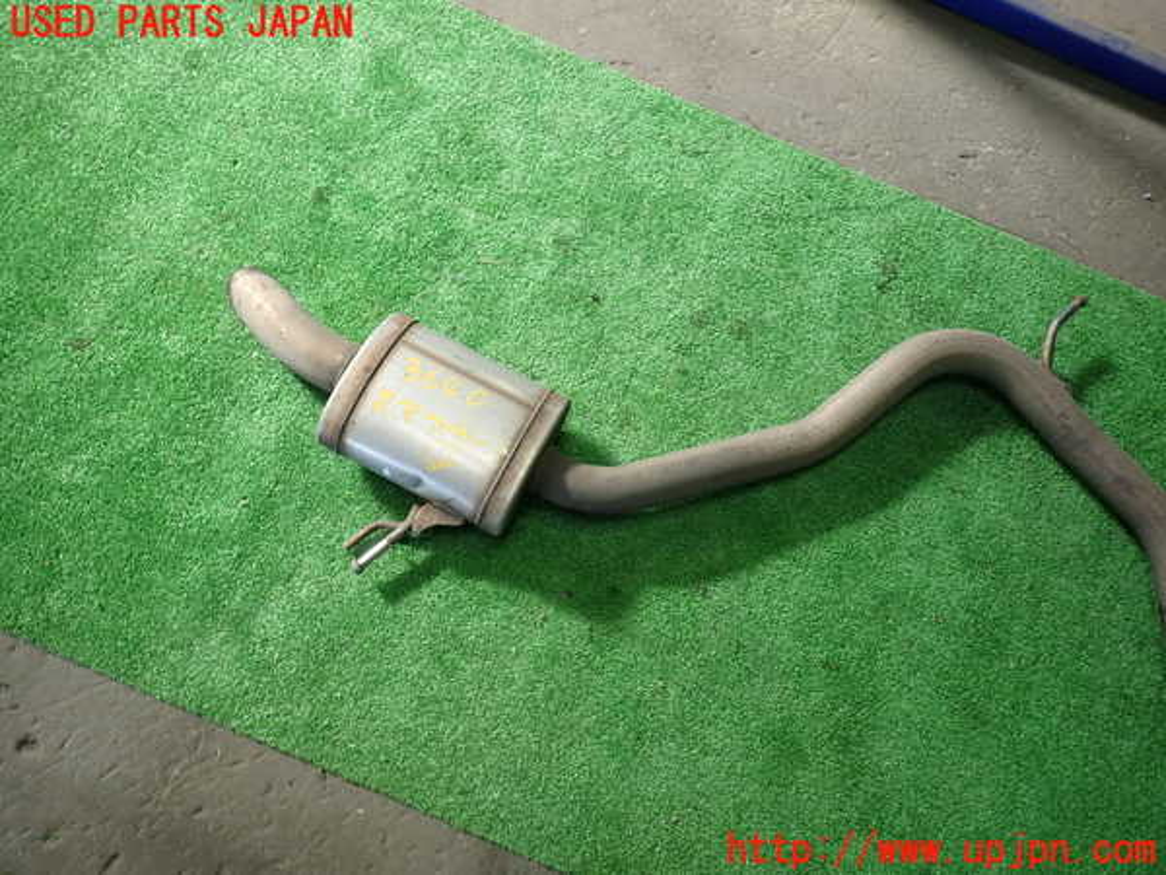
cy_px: 438
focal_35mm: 25
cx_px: 583
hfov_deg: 69.4
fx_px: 842
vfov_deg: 54.9
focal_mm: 4.5
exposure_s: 1/60
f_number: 2
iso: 160
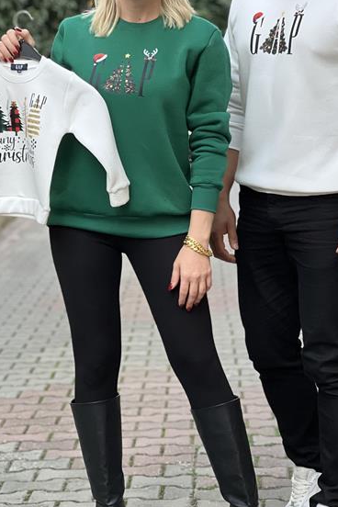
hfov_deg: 11.8
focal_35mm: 116
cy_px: 216
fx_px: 1634
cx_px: 212
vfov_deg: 17.6
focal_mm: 9
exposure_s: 1/121
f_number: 2.8
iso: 160
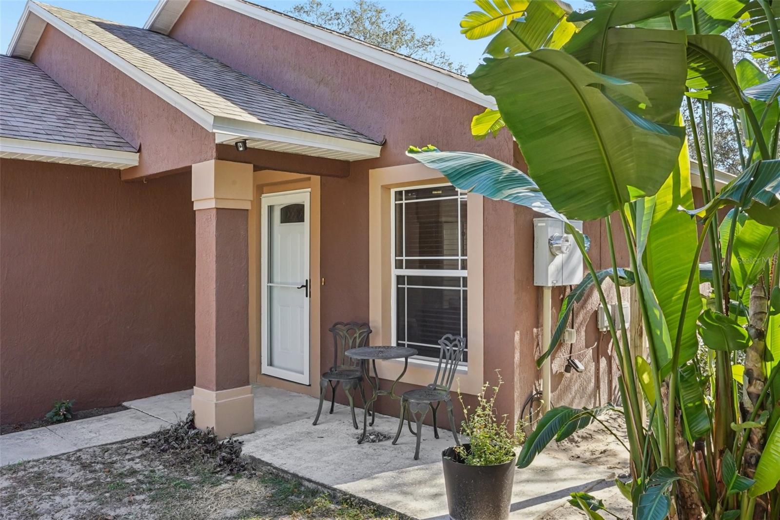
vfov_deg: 47.9
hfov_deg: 67.4
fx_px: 585
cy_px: 260
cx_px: 390
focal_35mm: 27
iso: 400
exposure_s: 1/13
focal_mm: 18
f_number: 20
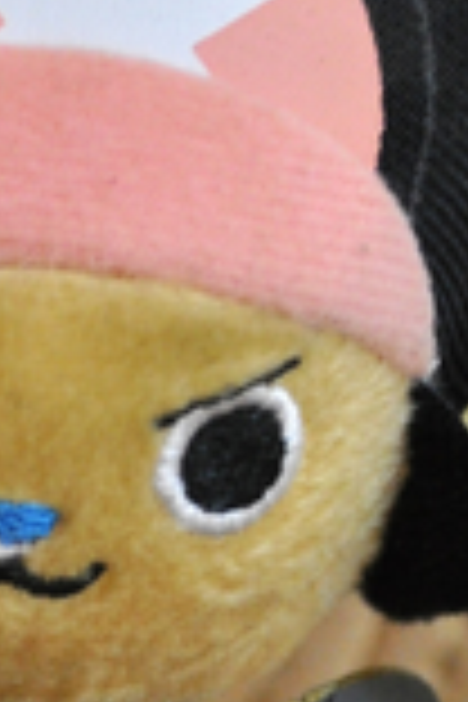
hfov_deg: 4.9
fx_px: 5499
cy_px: 410
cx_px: -151
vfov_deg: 7.3
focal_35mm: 282
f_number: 4.8
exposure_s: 1/30
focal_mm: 42
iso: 800
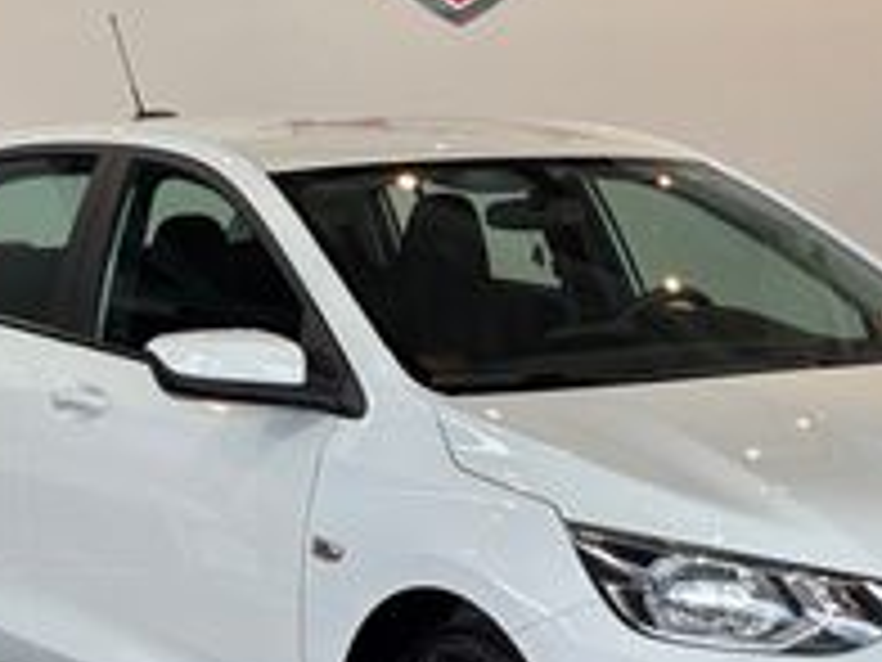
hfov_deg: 15.8
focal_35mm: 125
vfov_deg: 11.9
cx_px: 486
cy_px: 410
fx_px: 3185
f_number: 1.6
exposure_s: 1/268
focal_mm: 5.96
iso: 32
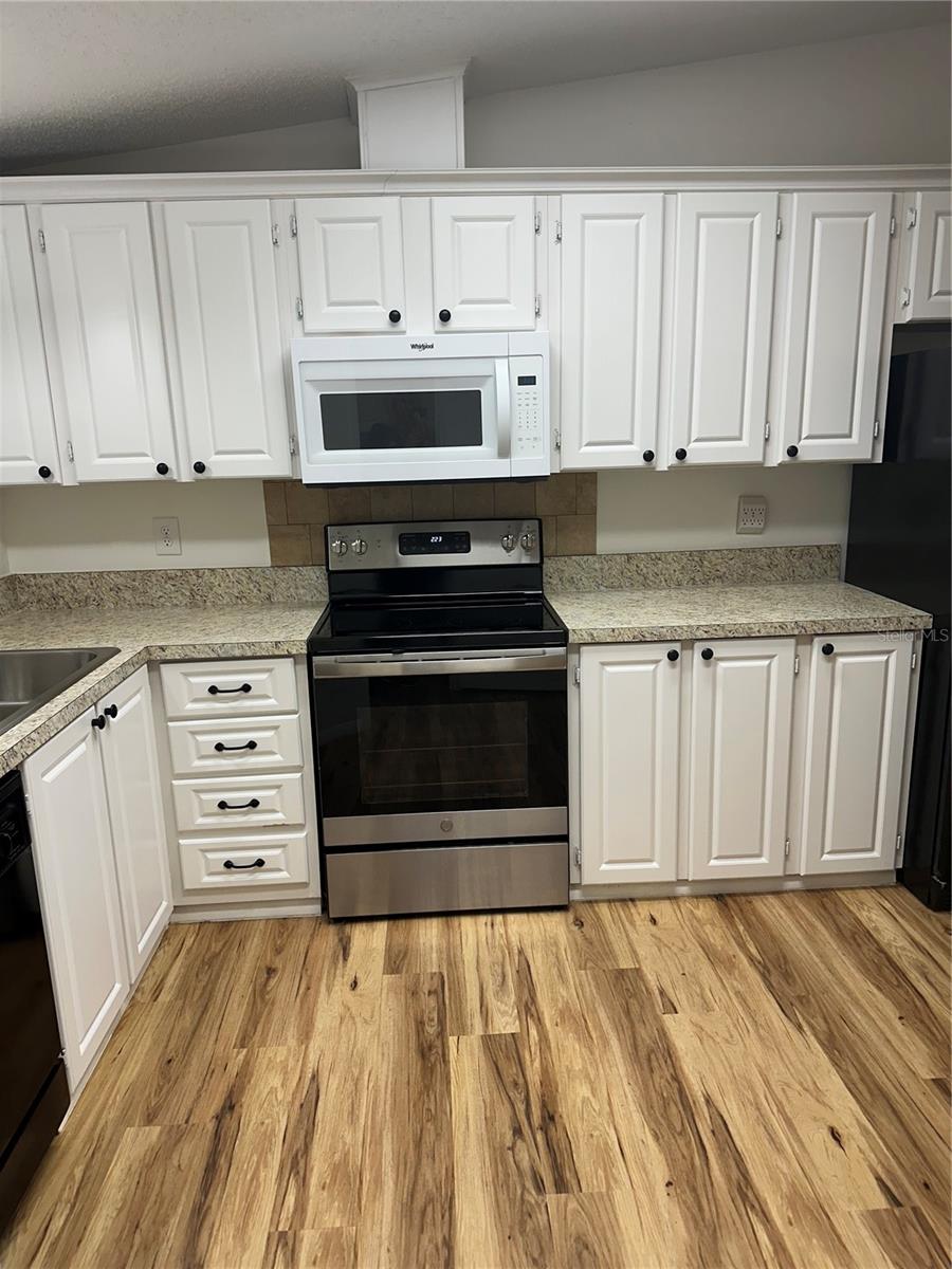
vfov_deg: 71.6
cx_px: 476
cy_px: 634
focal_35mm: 24
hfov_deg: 56.8
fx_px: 880
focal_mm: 6.86
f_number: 1.78
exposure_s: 1/120
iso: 125
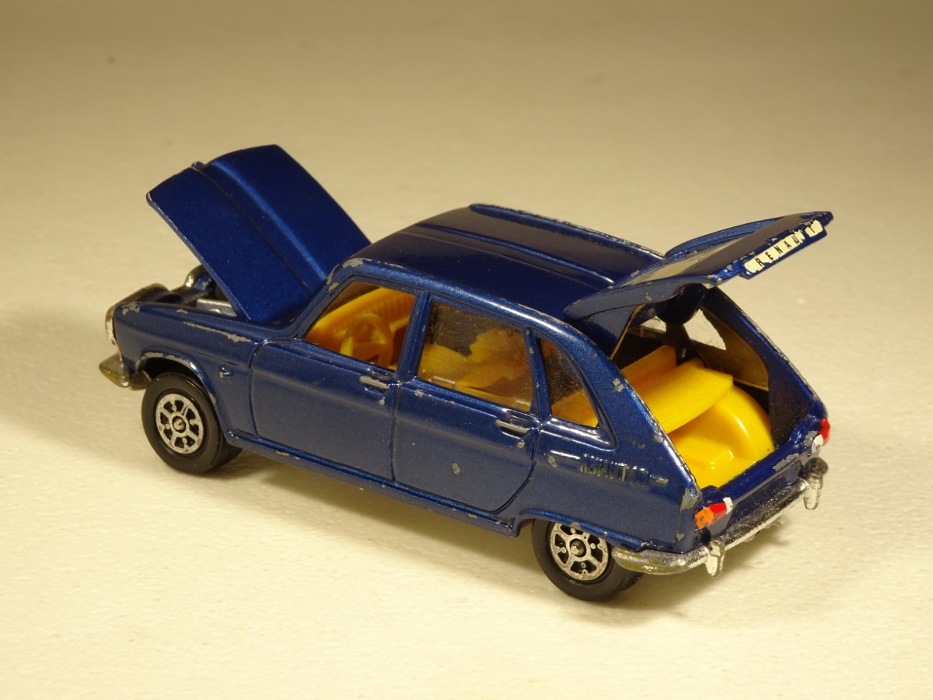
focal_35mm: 102
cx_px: 466
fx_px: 2749
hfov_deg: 19.3
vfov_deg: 14.5
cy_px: 350
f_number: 6.3
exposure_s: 1/100
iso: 80
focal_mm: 17.49
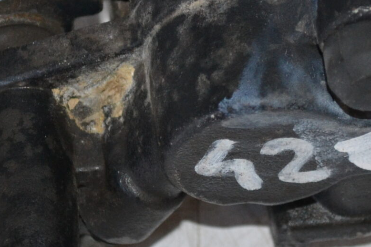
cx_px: 189
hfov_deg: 7.6
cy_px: 60
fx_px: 2798
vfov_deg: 5.1
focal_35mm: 272
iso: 900
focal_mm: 55
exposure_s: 1/60
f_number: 5.6
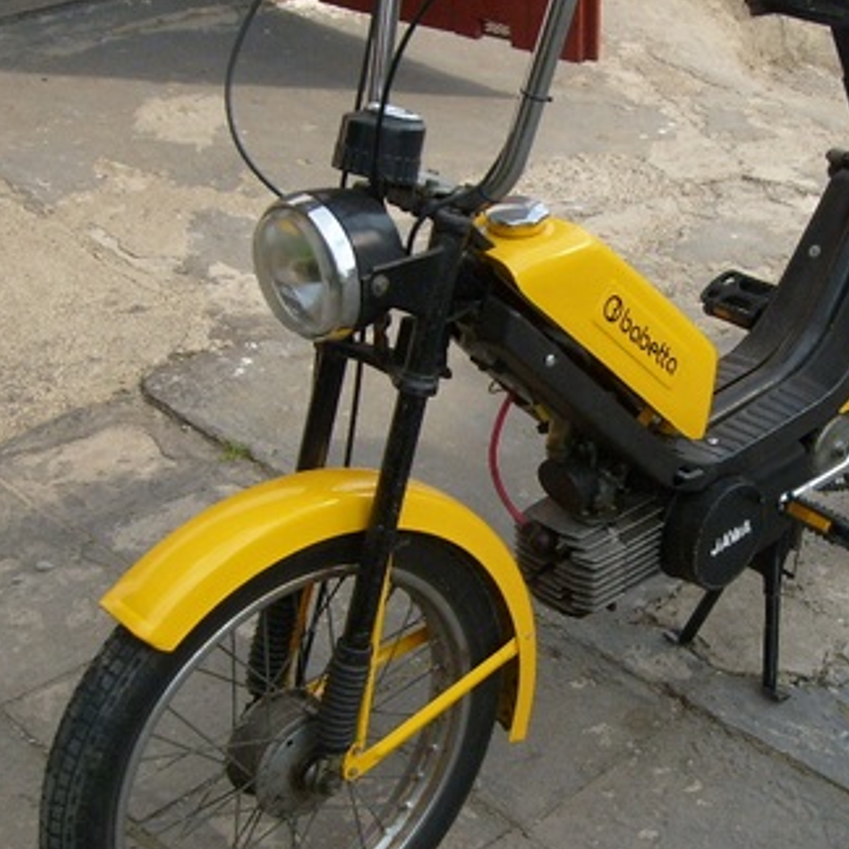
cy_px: 444
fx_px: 1693
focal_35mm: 61
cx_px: 635
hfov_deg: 27.8
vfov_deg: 28.2
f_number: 7.1
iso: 80
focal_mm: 5.8
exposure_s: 1/90
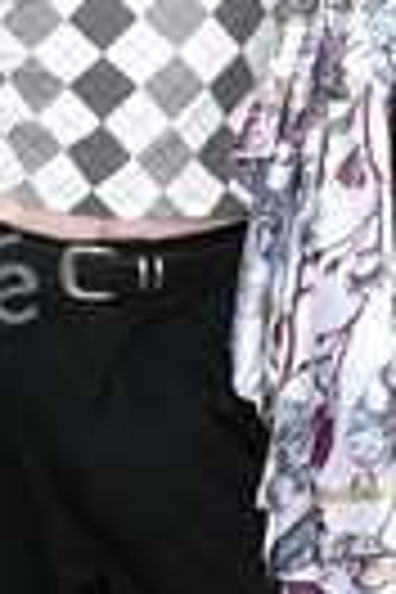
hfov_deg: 9.1
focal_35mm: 151
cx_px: 297
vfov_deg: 13.5
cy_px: 72
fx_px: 2491
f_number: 5.6
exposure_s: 1/160
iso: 320
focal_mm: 50
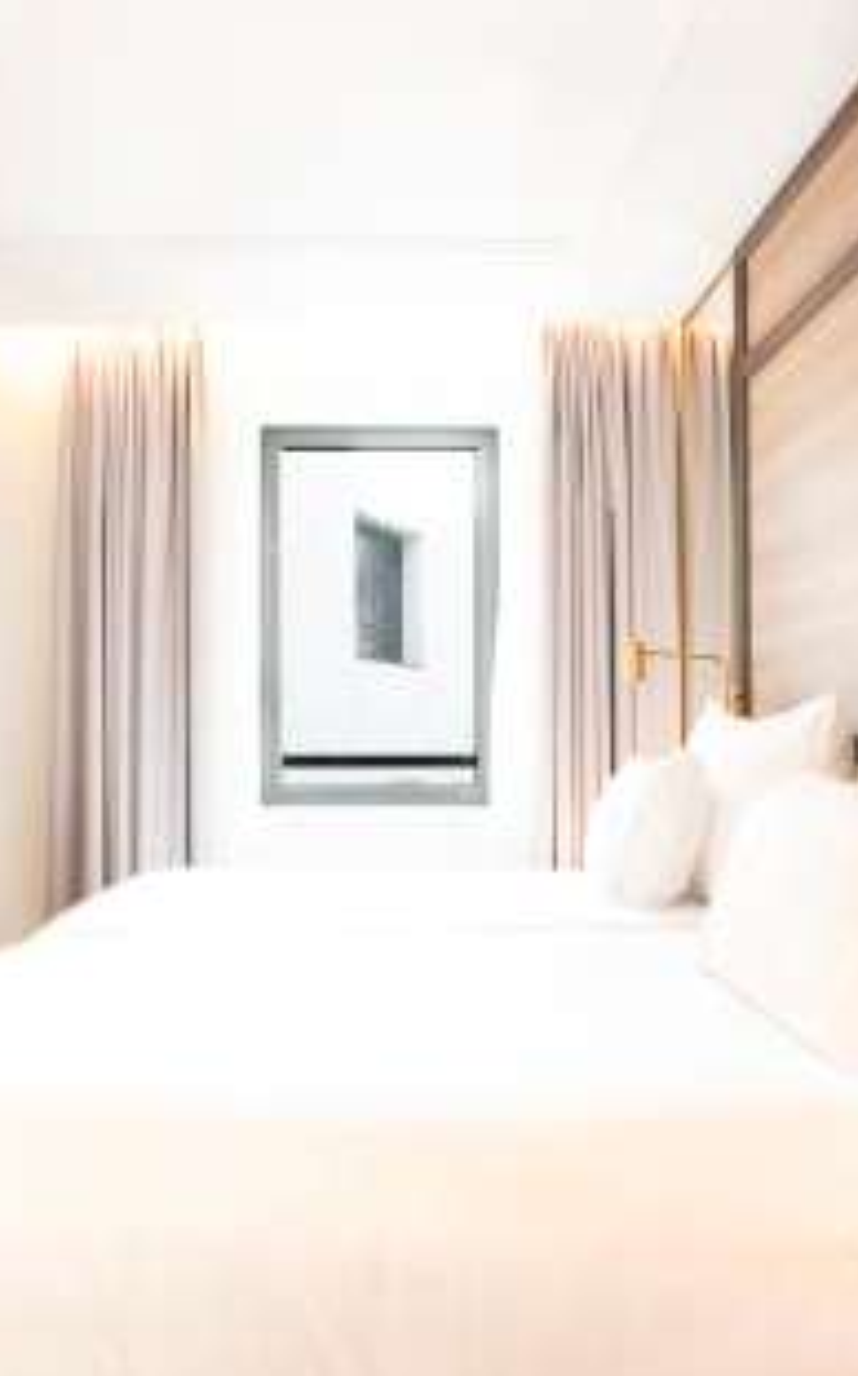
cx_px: 447
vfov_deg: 79.7
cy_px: 692
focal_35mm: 22
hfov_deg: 55.0
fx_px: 824
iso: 800
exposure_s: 1/50
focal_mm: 14
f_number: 16
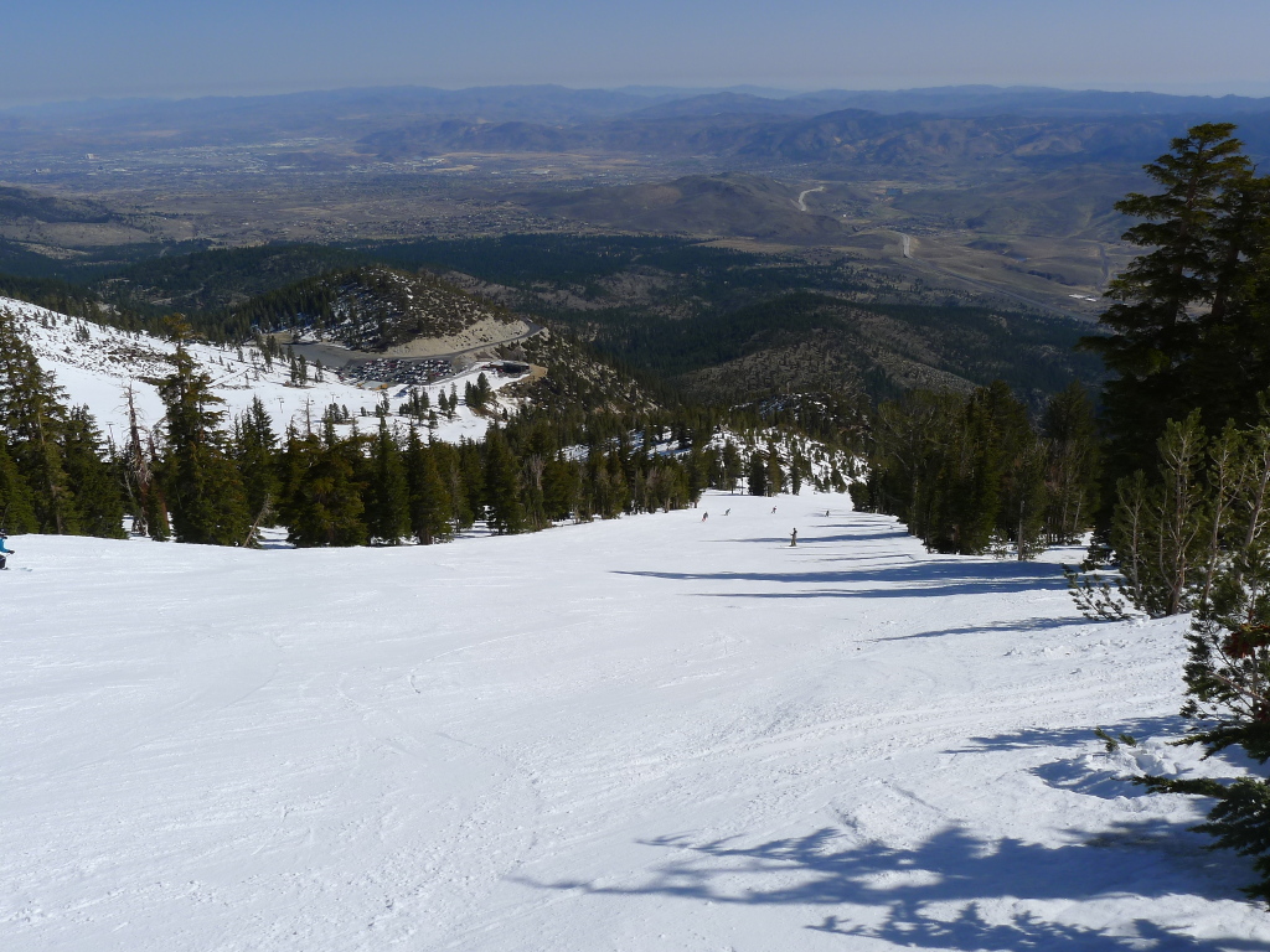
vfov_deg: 49.7
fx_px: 1027
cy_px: 476
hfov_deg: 63.4
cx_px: 635
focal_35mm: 28
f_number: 5.6
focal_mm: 6
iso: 80
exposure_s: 1/800
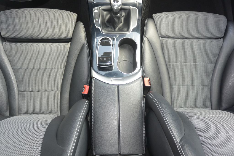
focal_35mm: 27
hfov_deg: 67.4
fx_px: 176
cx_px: 117
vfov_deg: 47.9
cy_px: 78
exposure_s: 1/250
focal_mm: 10
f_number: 3.5
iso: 400
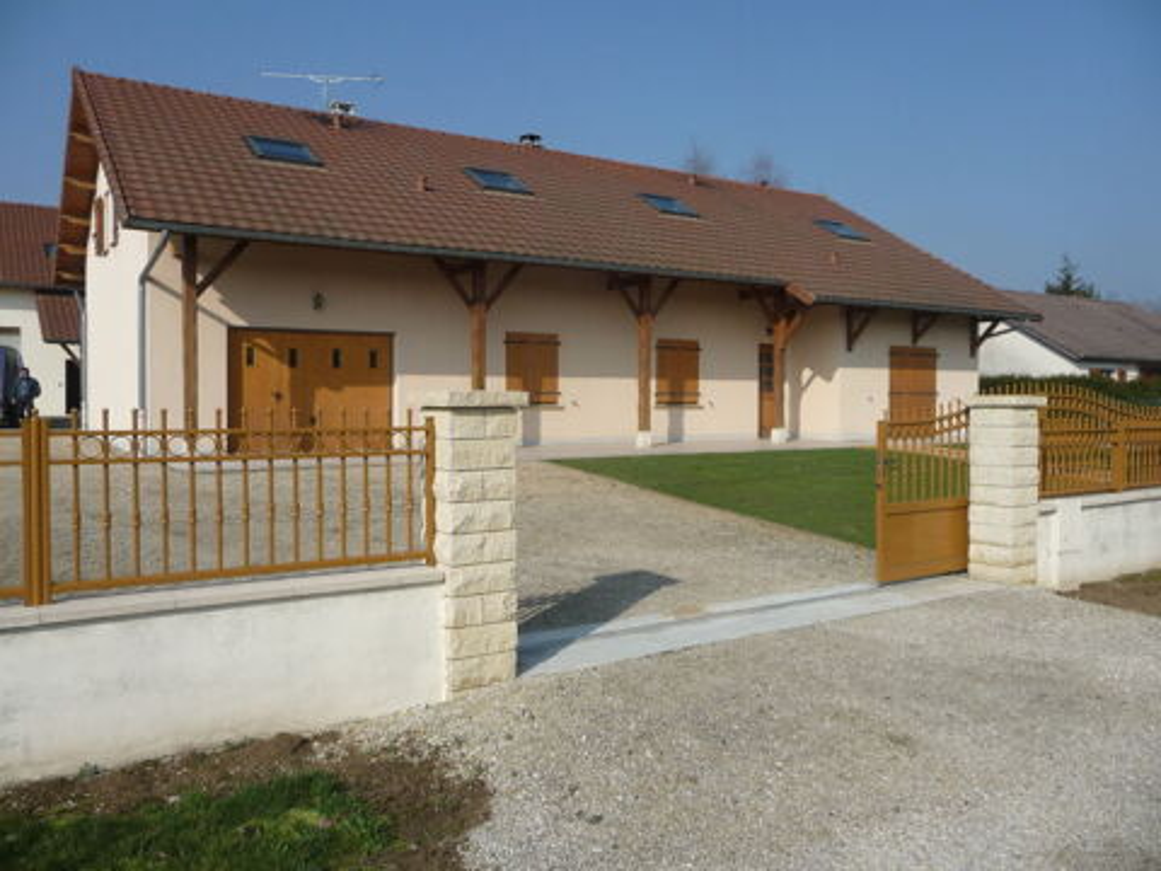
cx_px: 580
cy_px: 436
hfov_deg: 63.4
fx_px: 939
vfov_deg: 49.7
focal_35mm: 28
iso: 100
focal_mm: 4.7
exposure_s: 1/320
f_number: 8
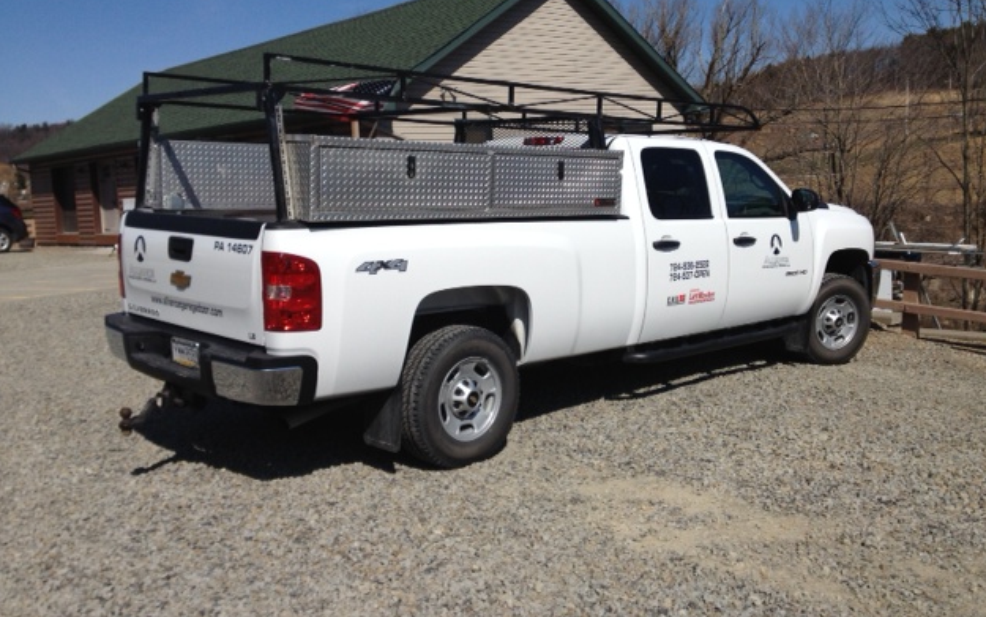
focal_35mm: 38
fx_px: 1021
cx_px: 503
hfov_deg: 51.5
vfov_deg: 33.6
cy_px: 279
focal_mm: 4.28
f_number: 2.4
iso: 50
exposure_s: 1/3953
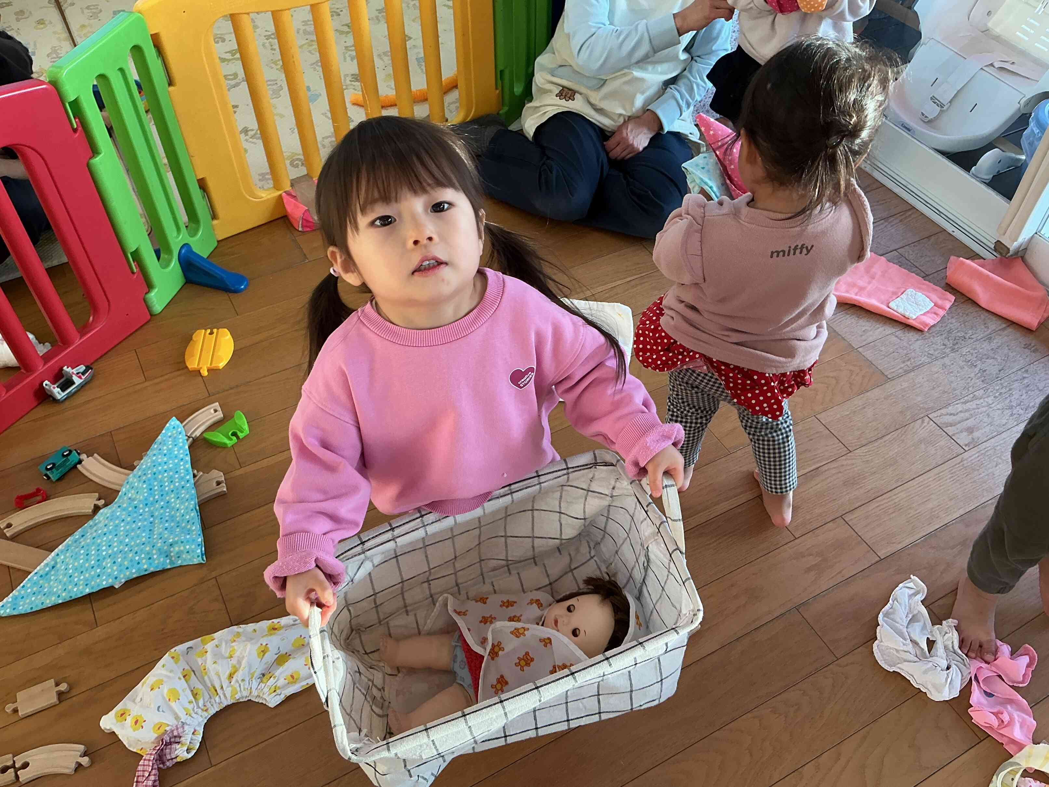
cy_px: 394
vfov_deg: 48.2
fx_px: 879
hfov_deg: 61.7
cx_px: 524
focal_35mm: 29
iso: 32
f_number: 1.8
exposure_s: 1/120
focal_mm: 3
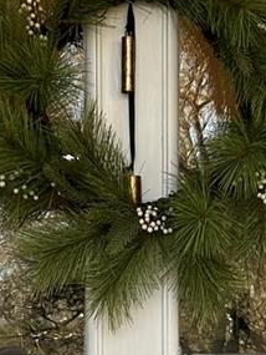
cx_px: 118
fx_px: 1433
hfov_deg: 10.6
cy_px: 420
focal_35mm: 140
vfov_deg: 13.7
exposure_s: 1/414
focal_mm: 5.7
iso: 50
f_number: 1.5
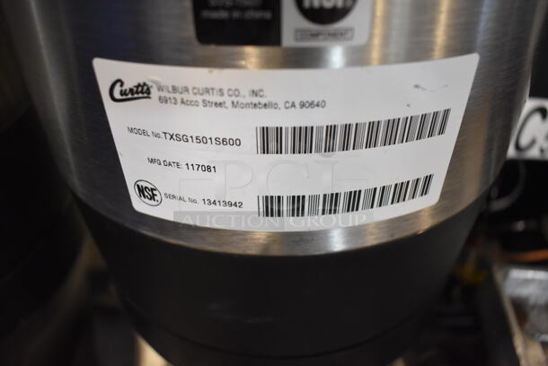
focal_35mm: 27
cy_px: 183
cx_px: 274
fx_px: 411
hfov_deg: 67.3
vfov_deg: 48.0
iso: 2800
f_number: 3.5
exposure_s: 1/125
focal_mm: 18
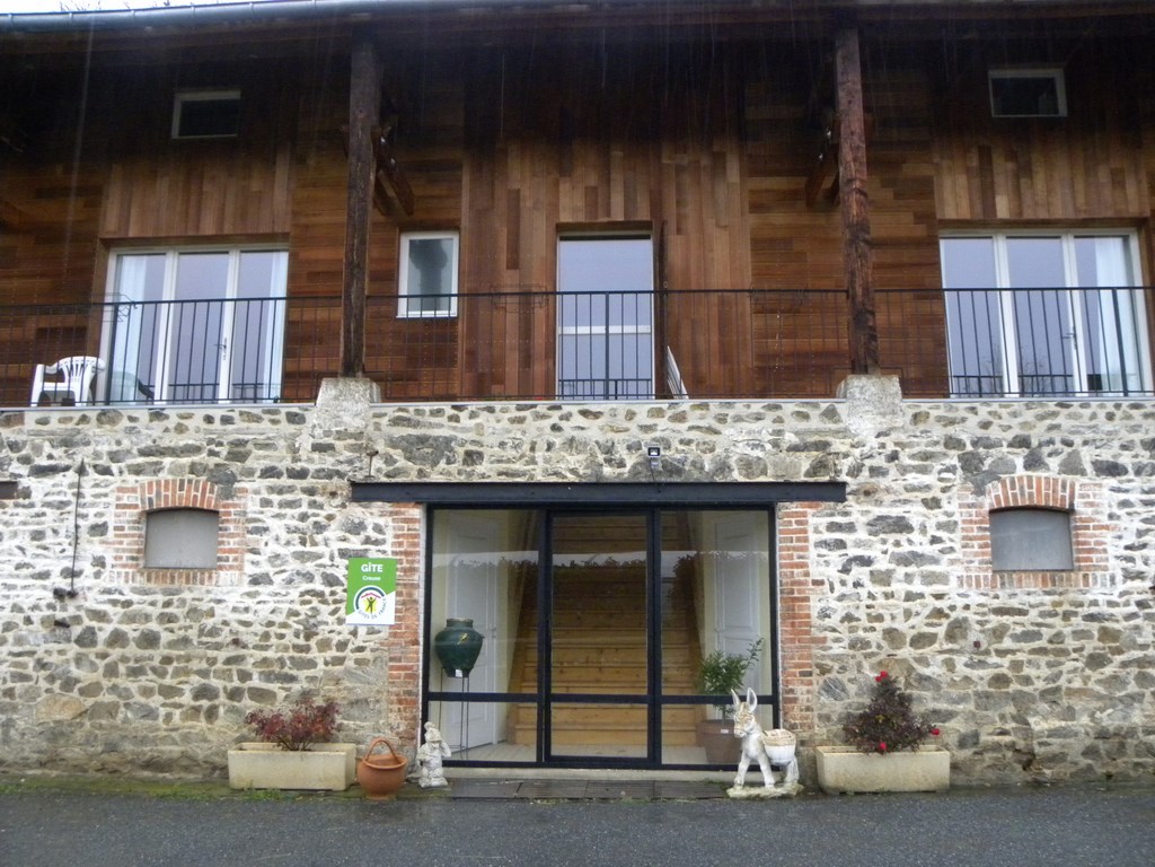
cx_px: 578
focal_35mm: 29
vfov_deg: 48.2
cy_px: 434
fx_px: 968
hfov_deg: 61.7
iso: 400
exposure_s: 1/28.6
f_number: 2.8
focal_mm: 5.2
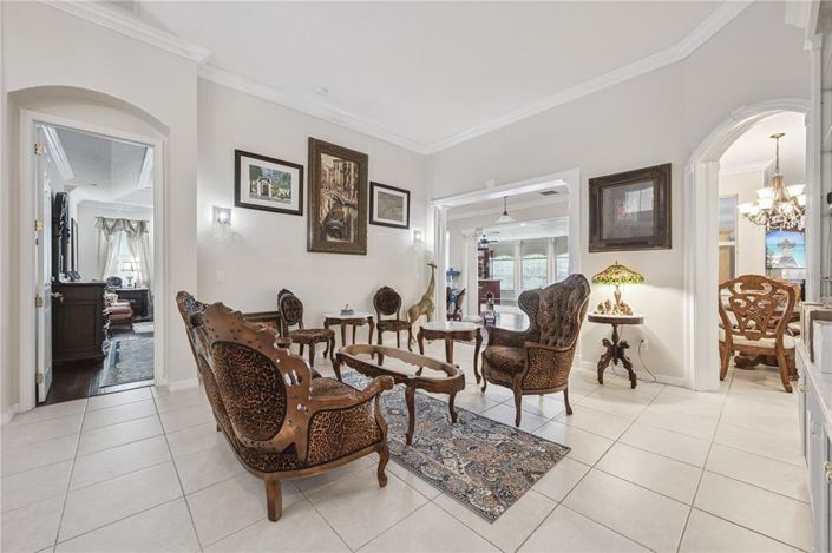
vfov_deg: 81.1
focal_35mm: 14
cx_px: 416
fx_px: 323
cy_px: 276
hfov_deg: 104.3
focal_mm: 14
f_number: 9
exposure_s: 1/13
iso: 200
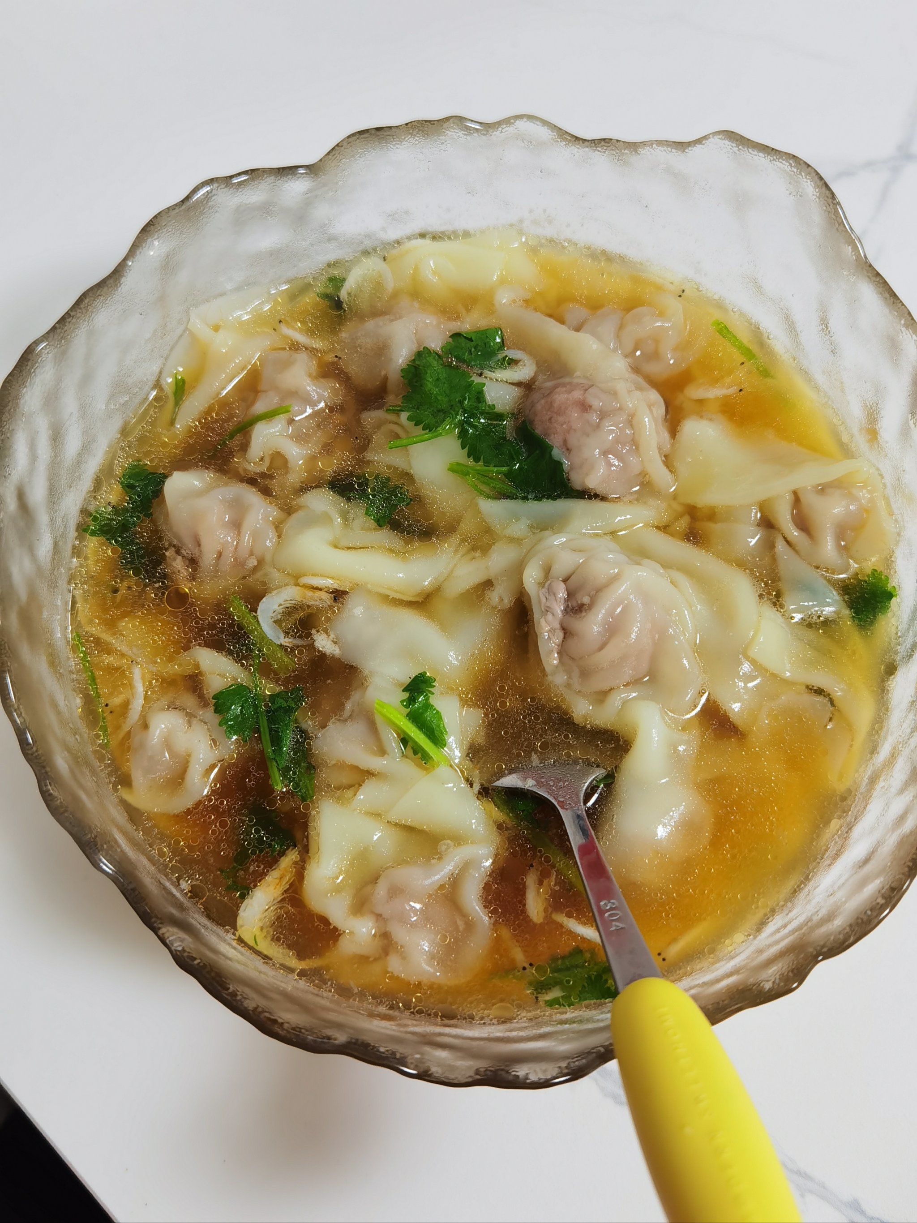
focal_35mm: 38
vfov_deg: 49.0
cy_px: 612
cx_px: 458
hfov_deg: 37.7
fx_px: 1342
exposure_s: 1/60.2
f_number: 1.9
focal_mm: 6.71
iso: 125
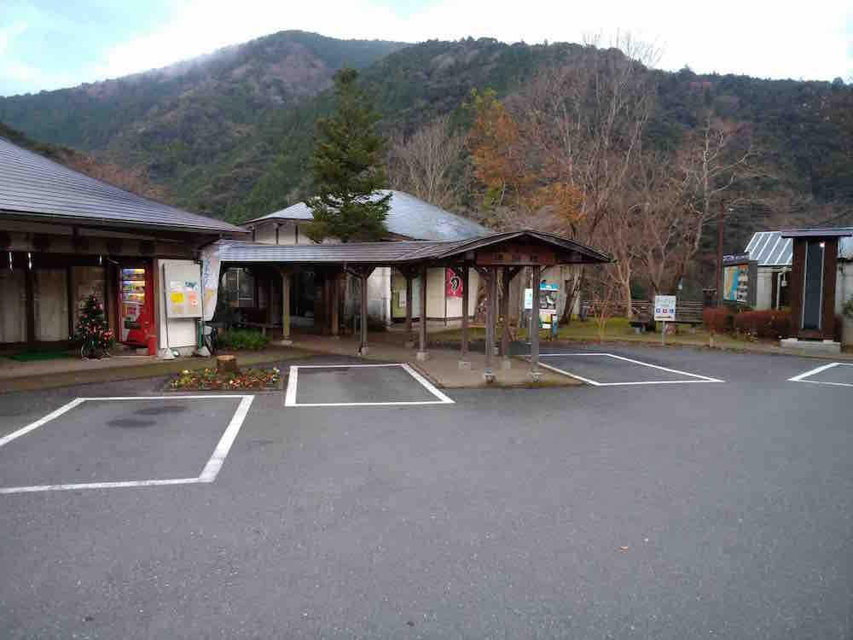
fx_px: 665
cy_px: 320
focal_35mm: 27
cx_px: 426
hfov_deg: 65.3
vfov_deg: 51.4
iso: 64
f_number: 2.4
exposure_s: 1/30
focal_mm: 2.87
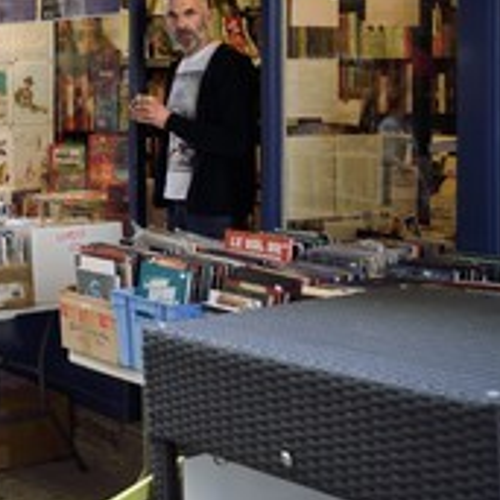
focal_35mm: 71
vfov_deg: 23.9
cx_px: -88
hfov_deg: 22.5
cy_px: 99
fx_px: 1160
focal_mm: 34
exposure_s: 1/160
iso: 200
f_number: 4.5
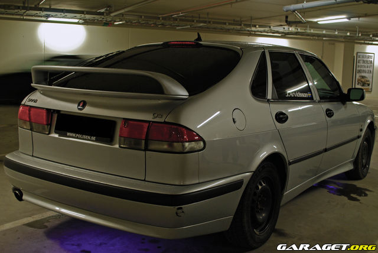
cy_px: 126
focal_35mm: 45
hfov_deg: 43.6
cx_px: 189
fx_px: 473
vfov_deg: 29.9
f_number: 5
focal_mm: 30
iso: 200
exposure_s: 1/3
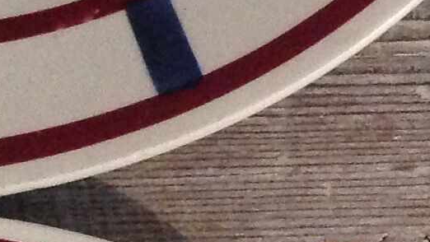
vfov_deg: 6.4
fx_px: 2156
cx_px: 707
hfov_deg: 10.8
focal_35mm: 189
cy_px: 202
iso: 500
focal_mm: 4.28
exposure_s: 1/15
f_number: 2.4
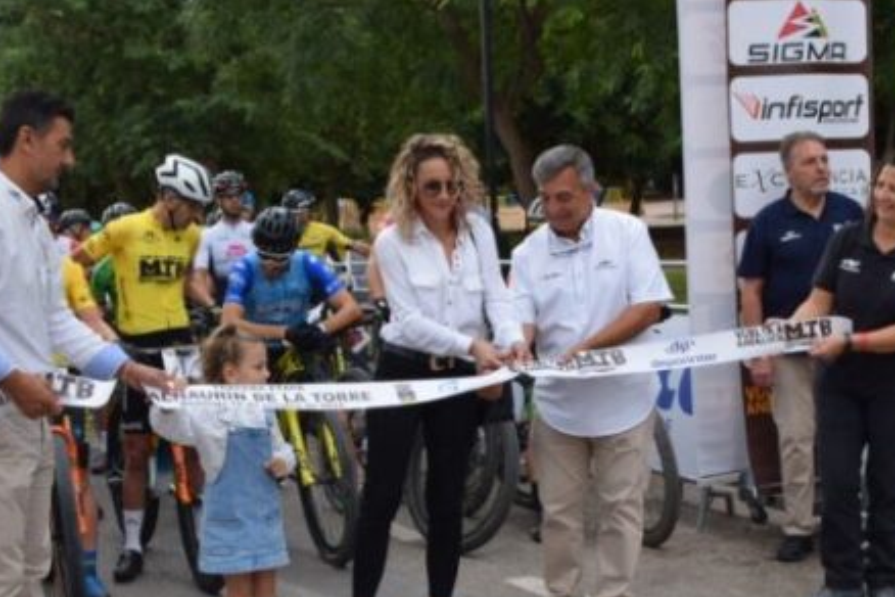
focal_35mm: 62
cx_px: 460
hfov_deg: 32.4
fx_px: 1541
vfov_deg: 21.9
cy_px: 370
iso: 400
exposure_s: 1/160
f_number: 6.3
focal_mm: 26
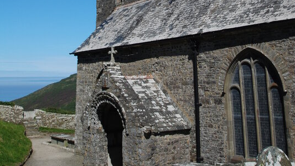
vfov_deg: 21.5
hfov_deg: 39.9
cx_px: 148
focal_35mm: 52
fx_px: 407
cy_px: -30
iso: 200
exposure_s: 1/320
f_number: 9
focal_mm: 22
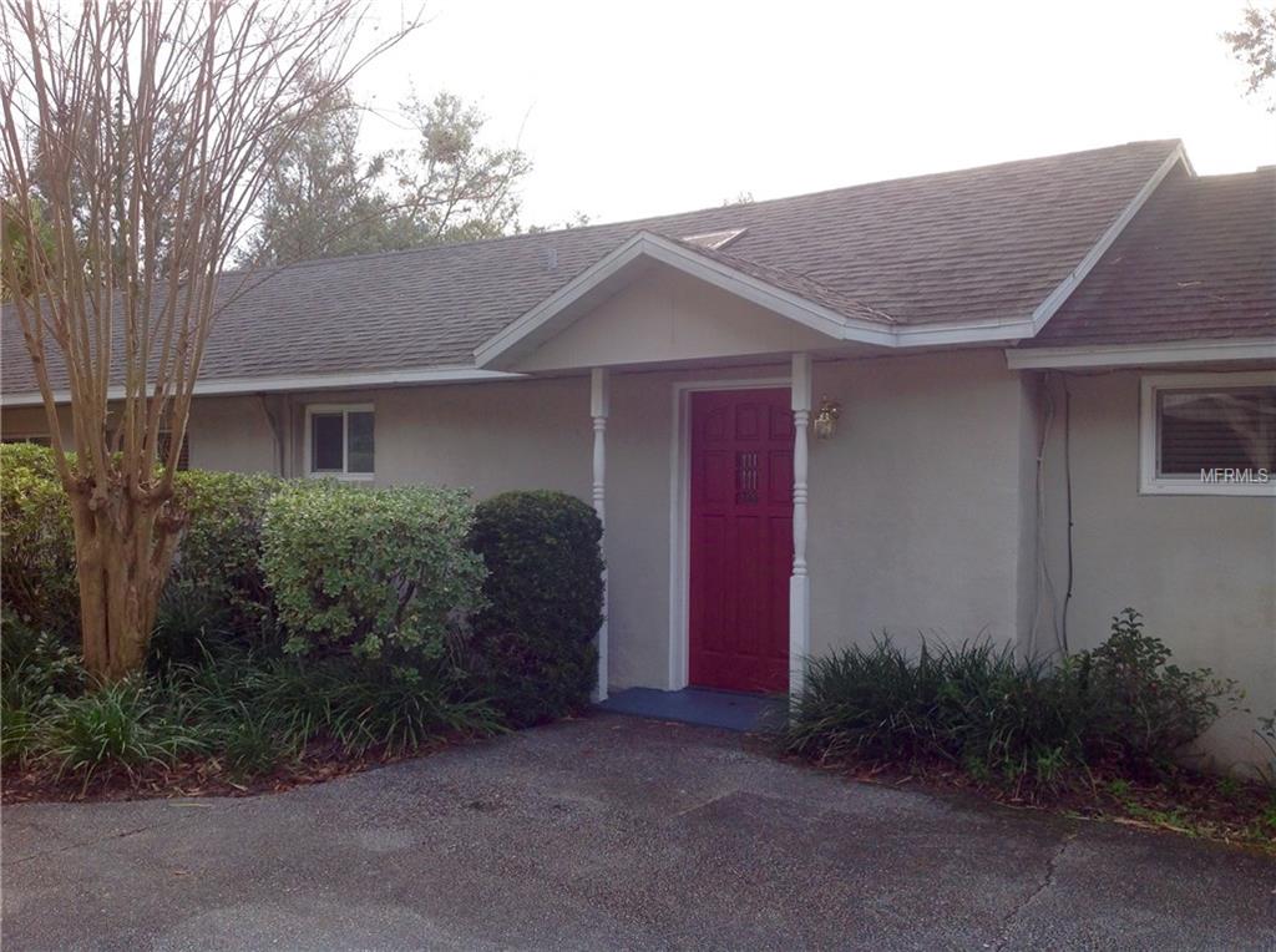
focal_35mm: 35
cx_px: 638
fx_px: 1288
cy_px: 476
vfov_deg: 40.6
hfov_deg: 52.7
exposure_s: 1/465
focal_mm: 4.28
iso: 50
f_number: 2.4
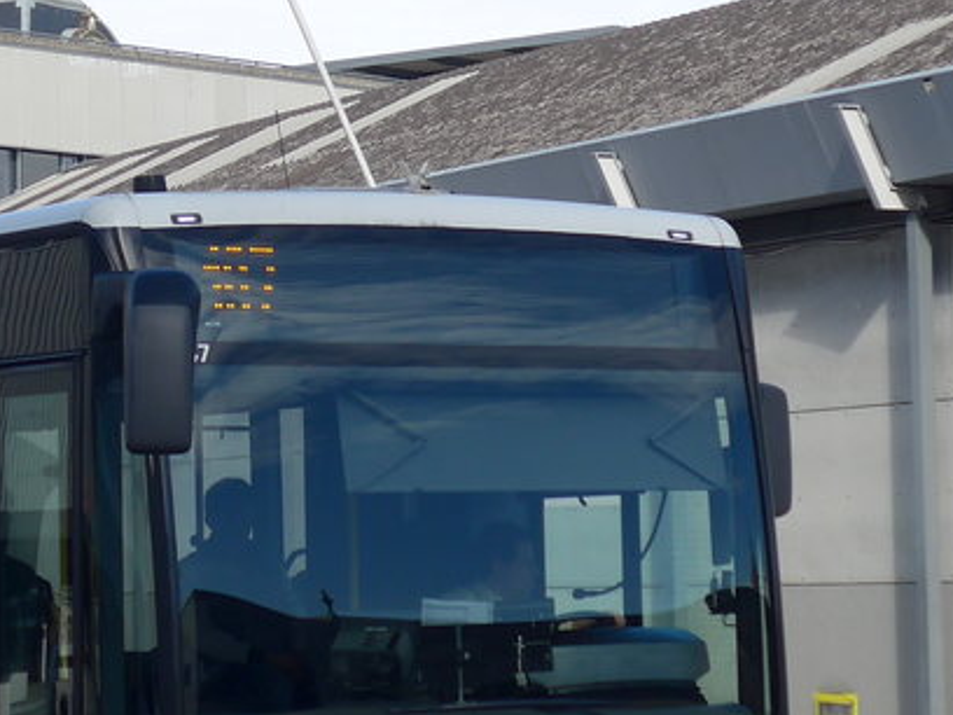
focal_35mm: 153
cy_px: 220
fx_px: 4212
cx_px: 259
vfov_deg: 9.7
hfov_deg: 12.9
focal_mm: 10.7
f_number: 3.3
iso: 80
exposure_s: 1/800
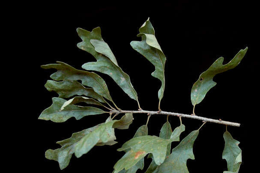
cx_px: 140
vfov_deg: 27.0
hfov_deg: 39.8
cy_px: 111
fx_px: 358
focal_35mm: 50
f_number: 4.5
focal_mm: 25
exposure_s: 1/30
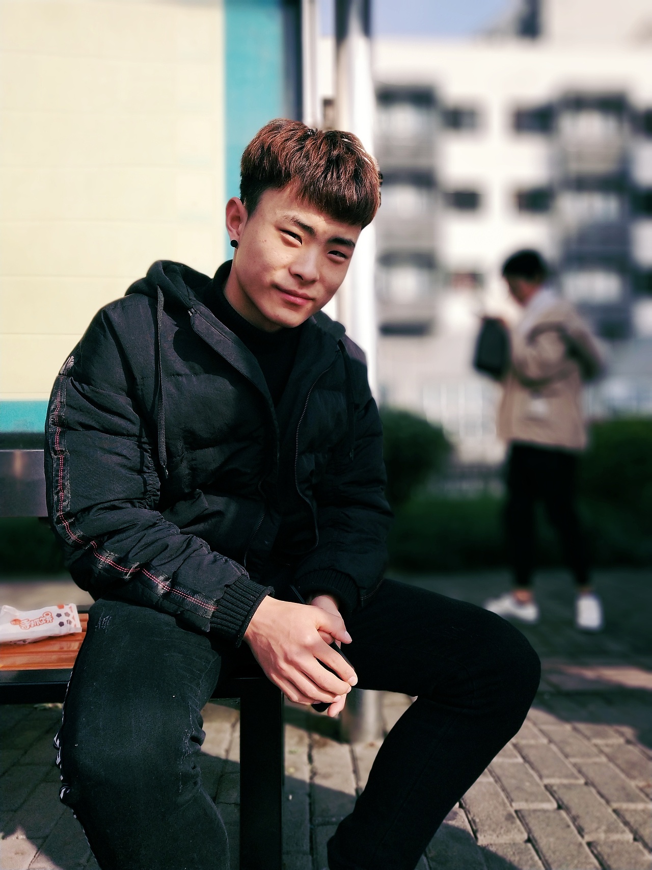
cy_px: 435
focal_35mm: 30
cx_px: 326
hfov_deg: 46.8
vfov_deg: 60.0
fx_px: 754
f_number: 0.95
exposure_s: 1/3333
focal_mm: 3.95
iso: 94
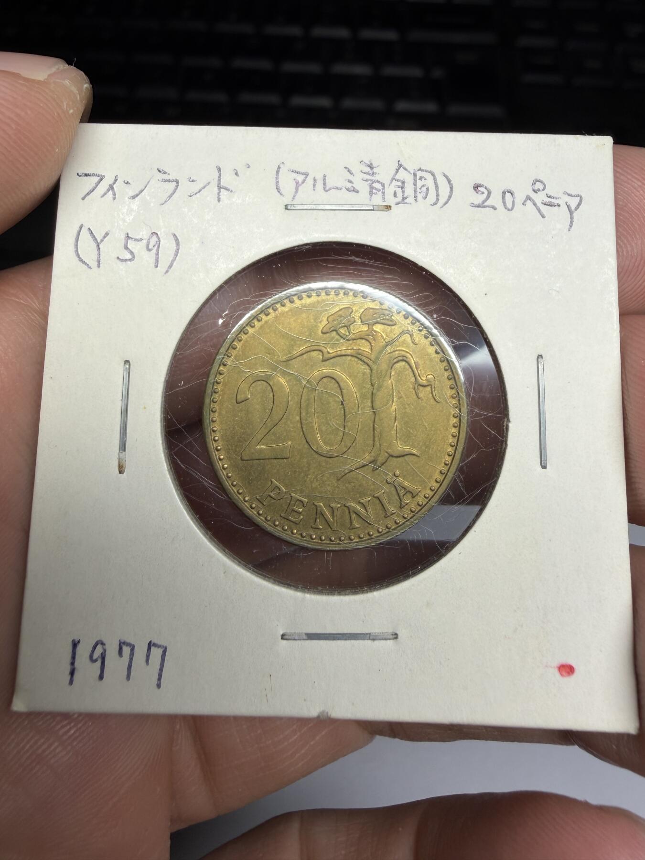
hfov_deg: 53.1
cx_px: 322
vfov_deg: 67.3
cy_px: 430
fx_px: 646
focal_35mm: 26
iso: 40
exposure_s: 1/177
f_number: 2.2
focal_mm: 2.22
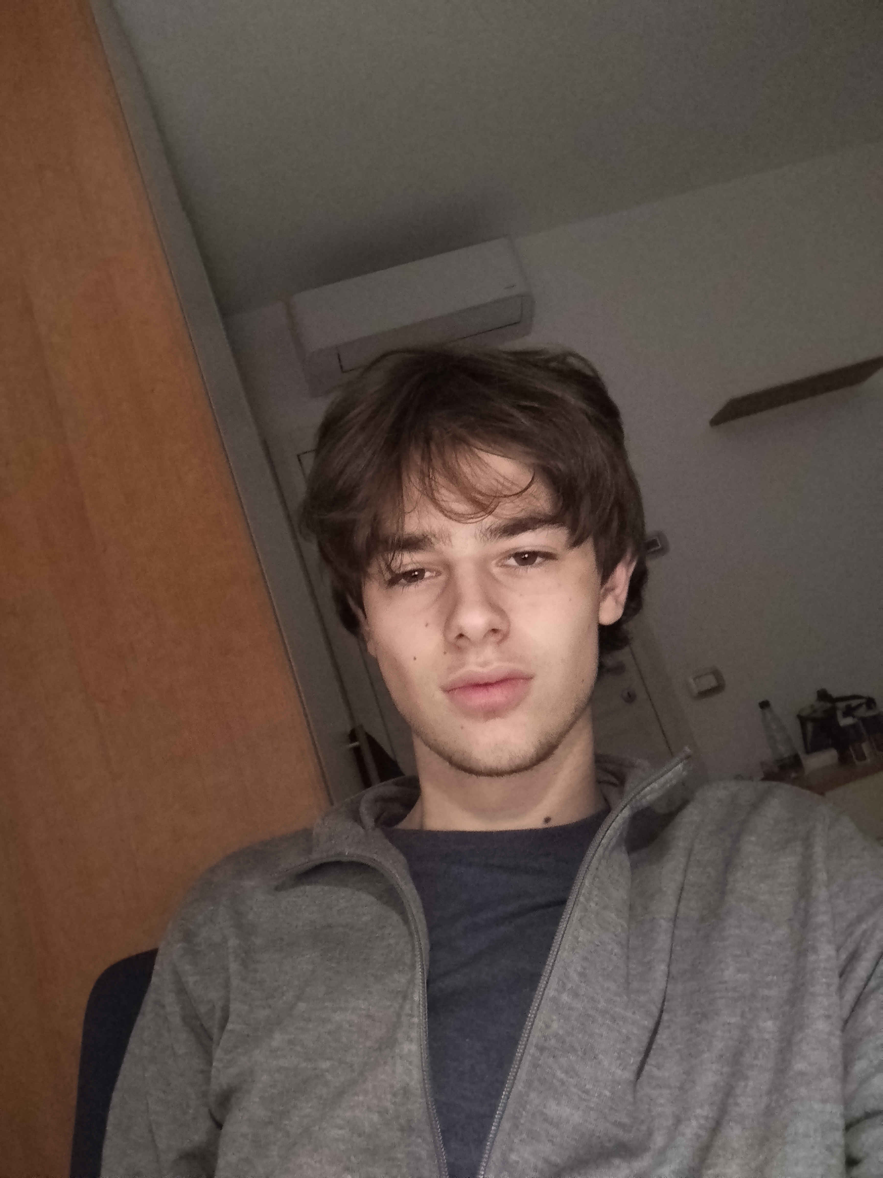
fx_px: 816
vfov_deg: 71.6
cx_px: 442
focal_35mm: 24
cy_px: 589
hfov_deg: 56.8
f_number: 2.4
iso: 640
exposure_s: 1/33
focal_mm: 3.26
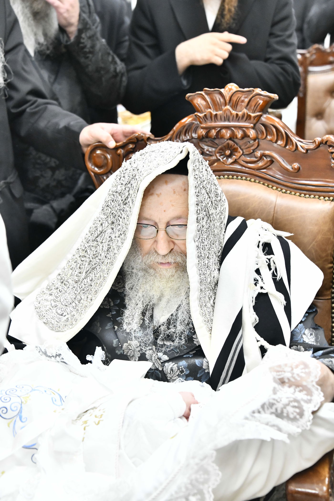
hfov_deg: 20.0
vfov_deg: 29.7
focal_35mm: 68
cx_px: 167
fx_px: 946
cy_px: 250
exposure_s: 1/125
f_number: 5.6
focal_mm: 68
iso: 3200
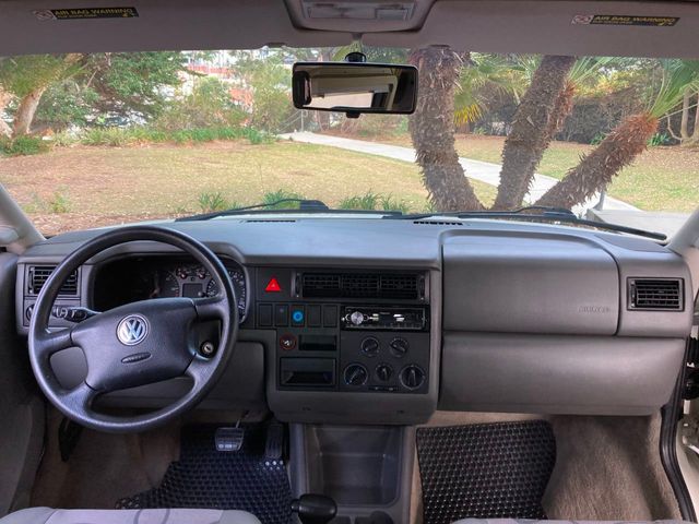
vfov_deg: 49.7
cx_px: 350
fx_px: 565
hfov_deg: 63.4
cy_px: 262
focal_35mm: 28
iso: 80
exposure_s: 1/111
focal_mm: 3.99
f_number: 1.8
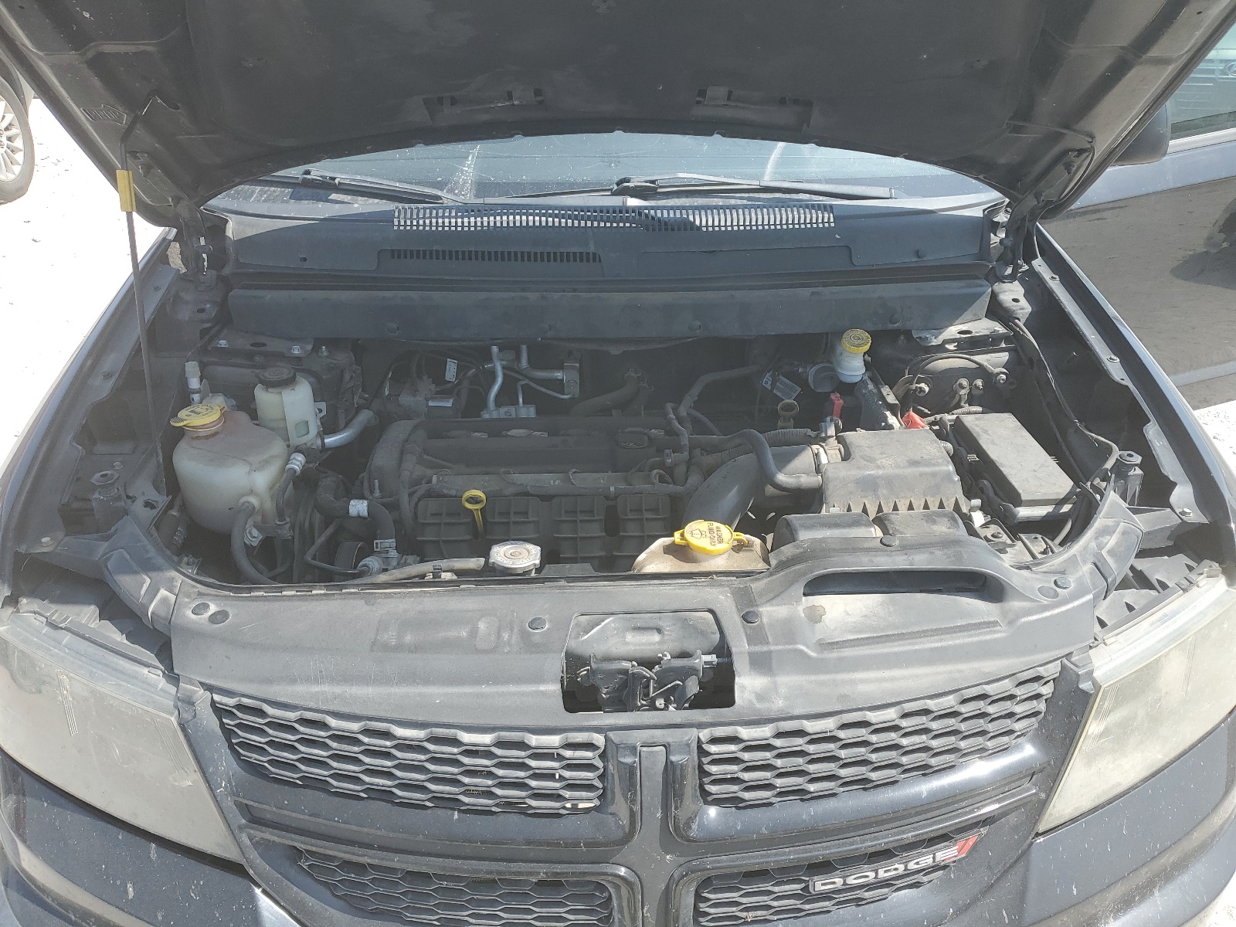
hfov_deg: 67.3
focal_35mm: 26
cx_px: 618
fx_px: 928
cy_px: 464
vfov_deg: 53.1
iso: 50
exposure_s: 1/1250
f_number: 1.5
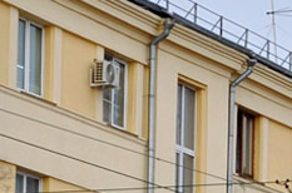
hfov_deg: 6.4
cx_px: 575
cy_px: 298
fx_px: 2556
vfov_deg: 4.3
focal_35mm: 316
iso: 200
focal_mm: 35
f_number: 9
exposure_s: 1/100
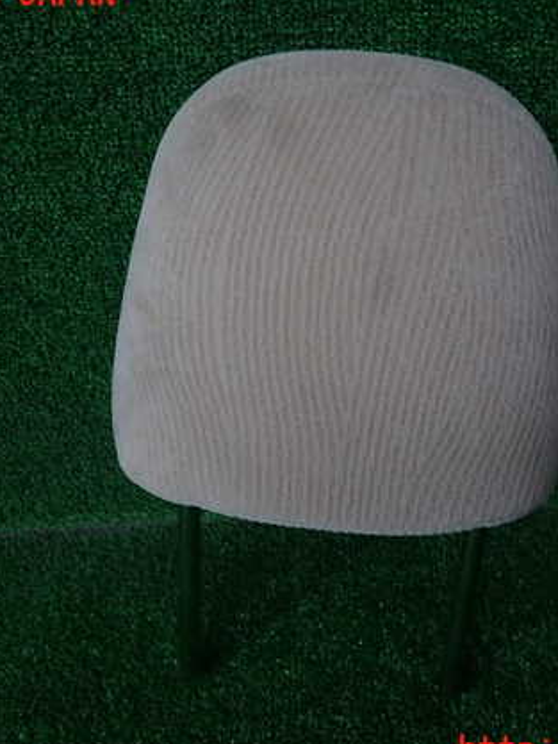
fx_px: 773
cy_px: 373
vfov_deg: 51.3
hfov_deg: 39.6
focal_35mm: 36
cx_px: 326
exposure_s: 1/60
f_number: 2
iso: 100
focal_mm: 4.5
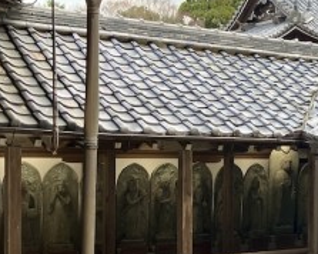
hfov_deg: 23.3
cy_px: 173
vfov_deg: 19.3
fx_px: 743
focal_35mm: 79
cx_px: 307
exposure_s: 1/120
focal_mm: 3.99
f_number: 1.8
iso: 64
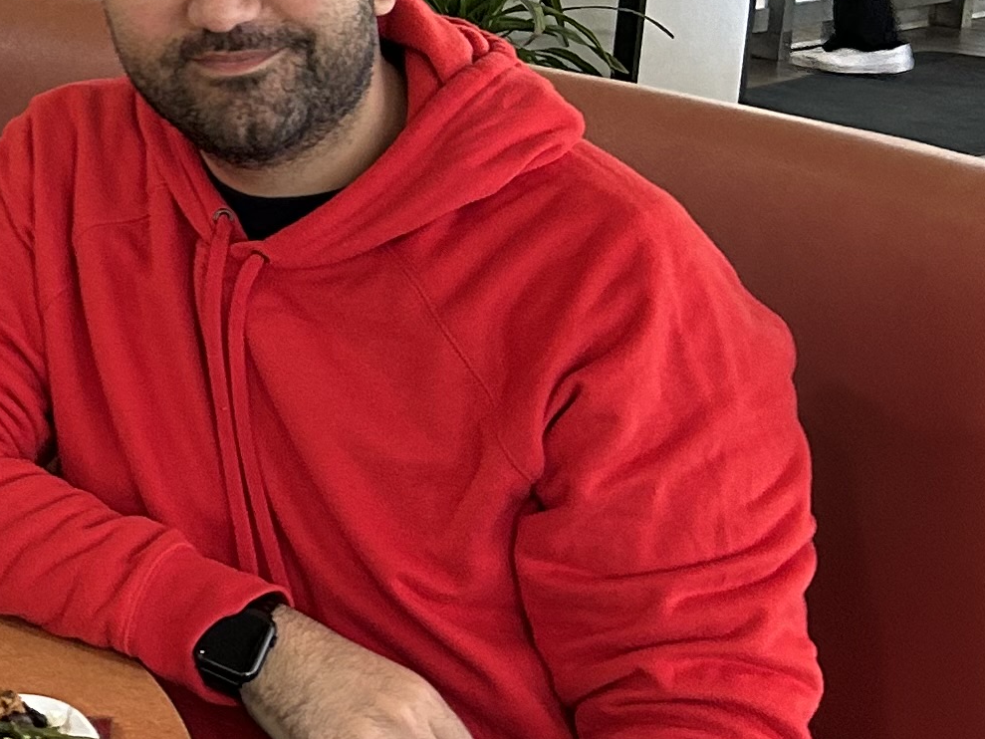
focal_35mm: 106
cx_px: -969
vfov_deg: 13.6
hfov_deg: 15.1
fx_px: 3017
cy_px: -103
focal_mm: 5.7
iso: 160
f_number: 1.5
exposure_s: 1/60
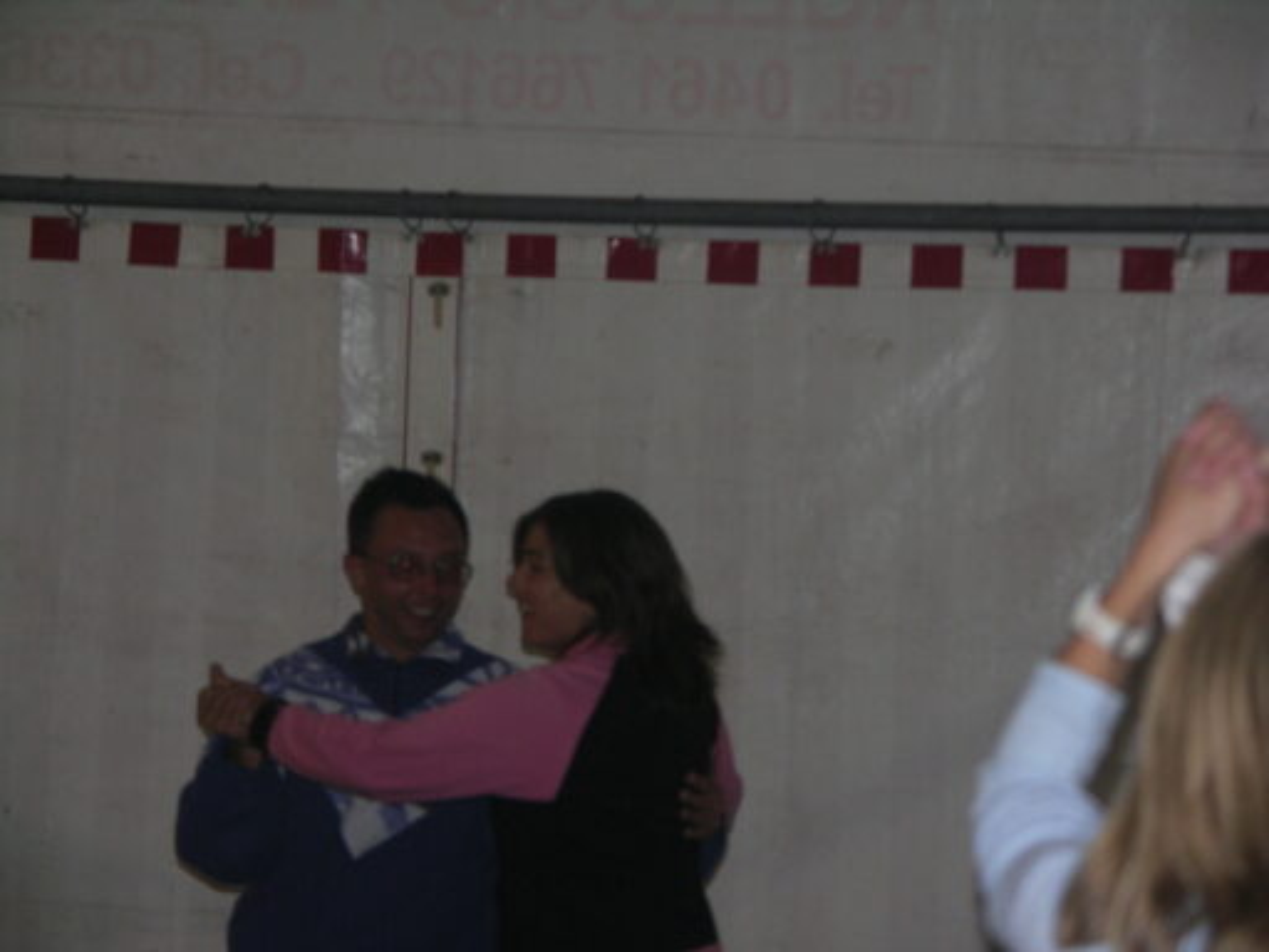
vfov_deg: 10.2
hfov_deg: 13.6
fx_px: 5316
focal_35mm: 145
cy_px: 476
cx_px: 634
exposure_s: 1/160
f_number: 3.2
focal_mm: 37.5
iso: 200
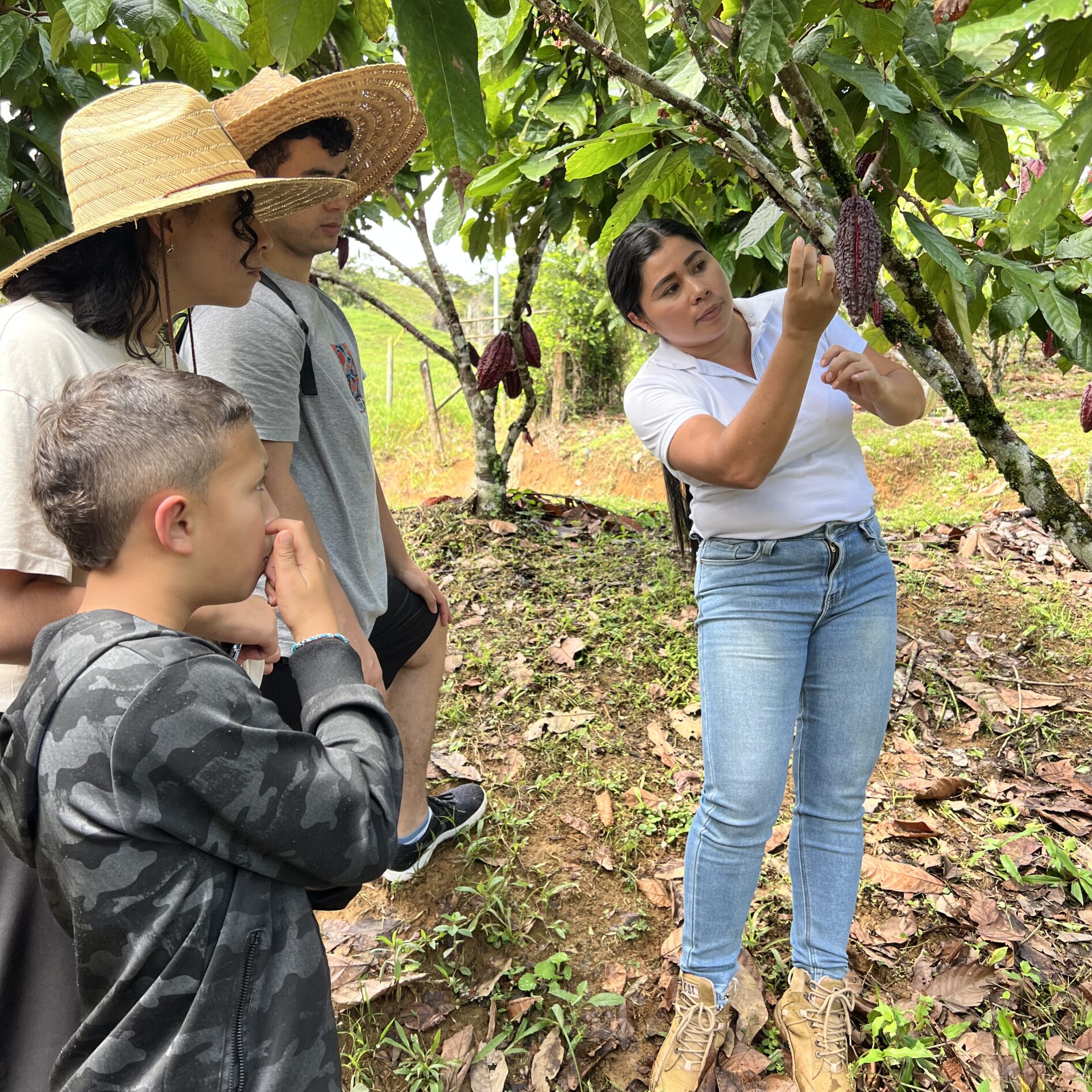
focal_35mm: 31
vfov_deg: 52.3
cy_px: 449
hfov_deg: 52.5
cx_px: 548
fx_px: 1106
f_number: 1.5
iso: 40
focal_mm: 5.7
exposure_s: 1/196
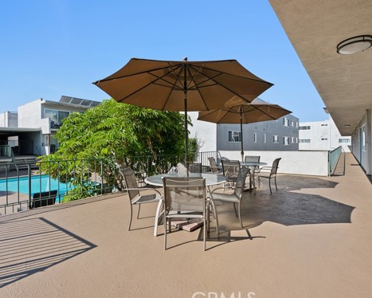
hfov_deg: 86.2
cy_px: 141
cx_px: 198
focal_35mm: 18
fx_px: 198
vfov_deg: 73.8
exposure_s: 1/250
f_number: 9
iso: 100
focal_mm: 14
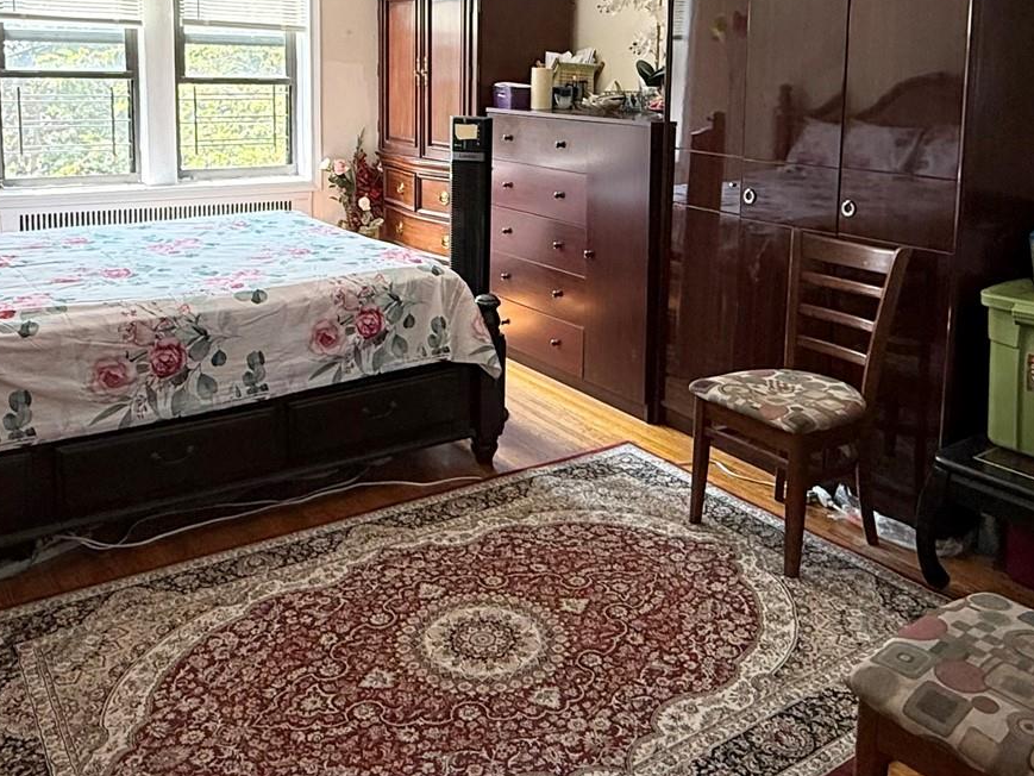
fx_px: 986
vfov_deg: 41.6
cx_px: 537
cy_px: 192
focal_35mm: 33
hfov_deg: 55.3
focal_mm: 2.22
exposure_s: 1/99
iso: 160
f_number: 2.2
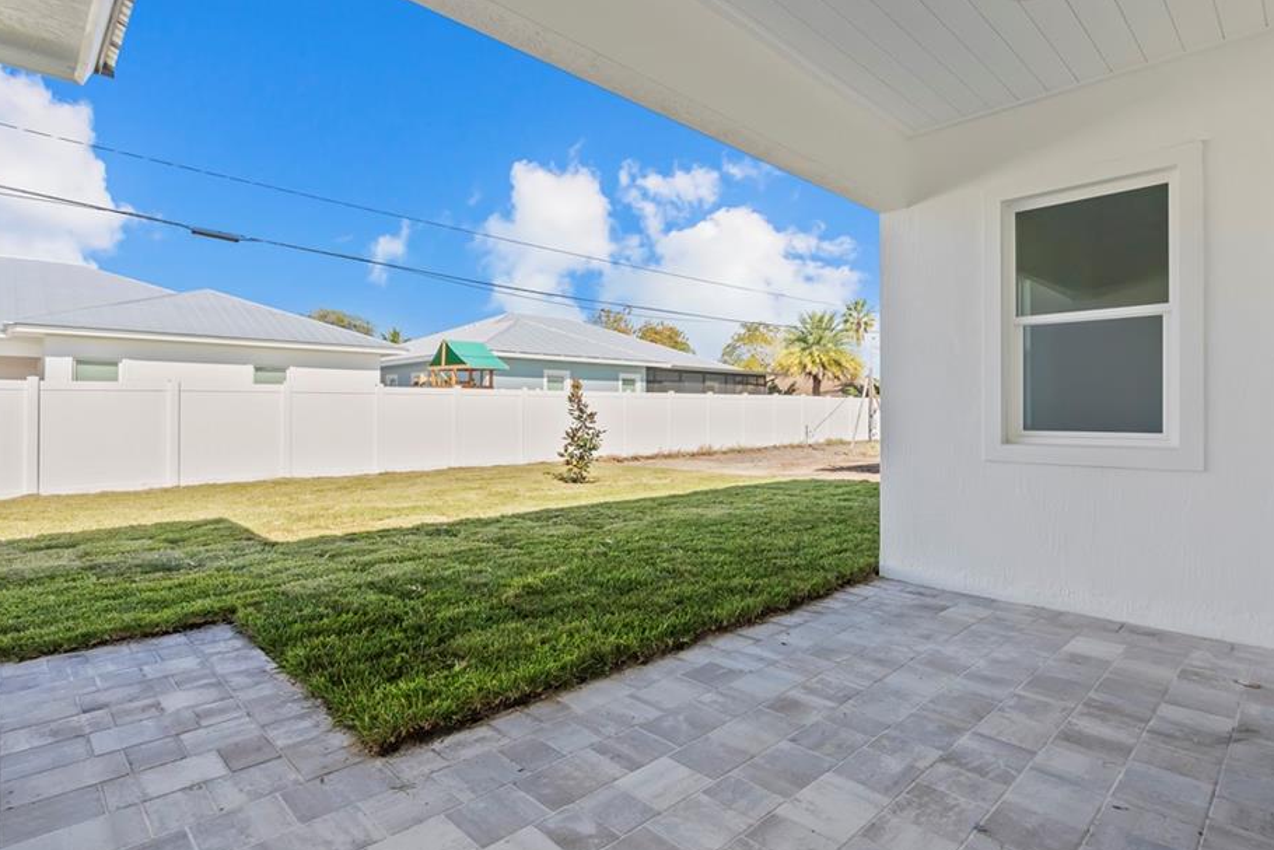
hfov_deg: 89.9
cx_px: 678
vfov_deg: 67.4
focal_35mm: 18
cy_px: 429
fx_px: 637
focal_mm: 16
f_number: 8
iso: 1600
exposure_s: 1/250
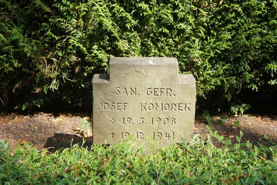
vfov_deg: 23.2
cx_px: 138
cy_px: 92
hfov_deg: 34.2
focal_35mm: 58
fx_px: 450
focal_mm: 39
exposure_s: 1/250
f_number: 7.1
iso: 320
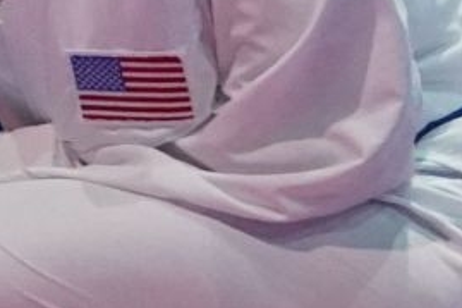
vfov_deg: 1.0
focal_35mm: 1333
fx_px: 17096
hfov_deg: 1.5
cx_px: -409
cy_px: -552
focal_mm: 133
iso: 6400
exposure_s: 1/800
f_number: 2.8
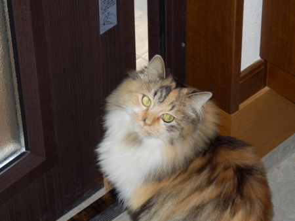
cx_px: 148
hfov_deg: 15.4
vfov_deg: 11.6
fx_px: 1091
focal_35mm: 128
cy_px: 110
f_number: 5.3
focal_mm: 22.9
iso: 400
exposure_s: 1/50
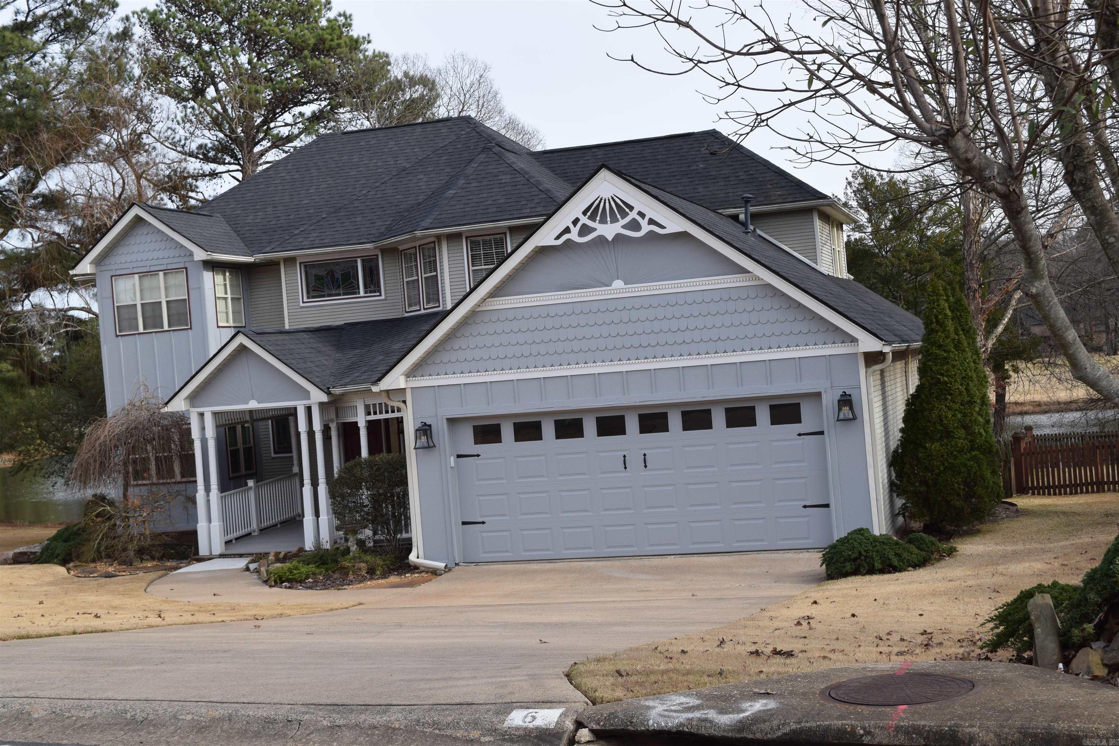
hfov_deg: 38.9
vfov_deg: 26.5
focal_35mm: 51
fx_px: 1585
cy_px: 373
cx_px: 560
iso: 200
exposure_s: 1/320
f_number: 9
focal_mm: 34
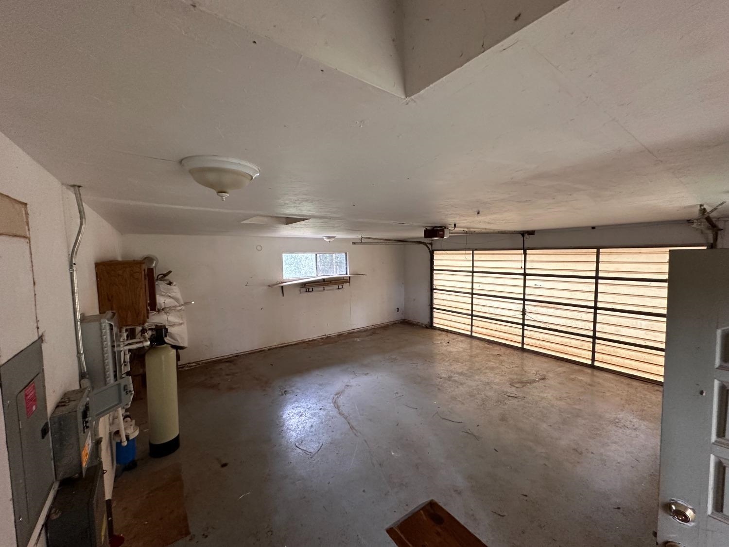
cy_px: 274
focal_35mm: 14
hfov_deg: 102.1
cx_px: 364
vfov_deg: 85.7
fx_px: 295
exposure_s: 1/79
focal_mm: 2.22
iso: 320
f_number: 2.2
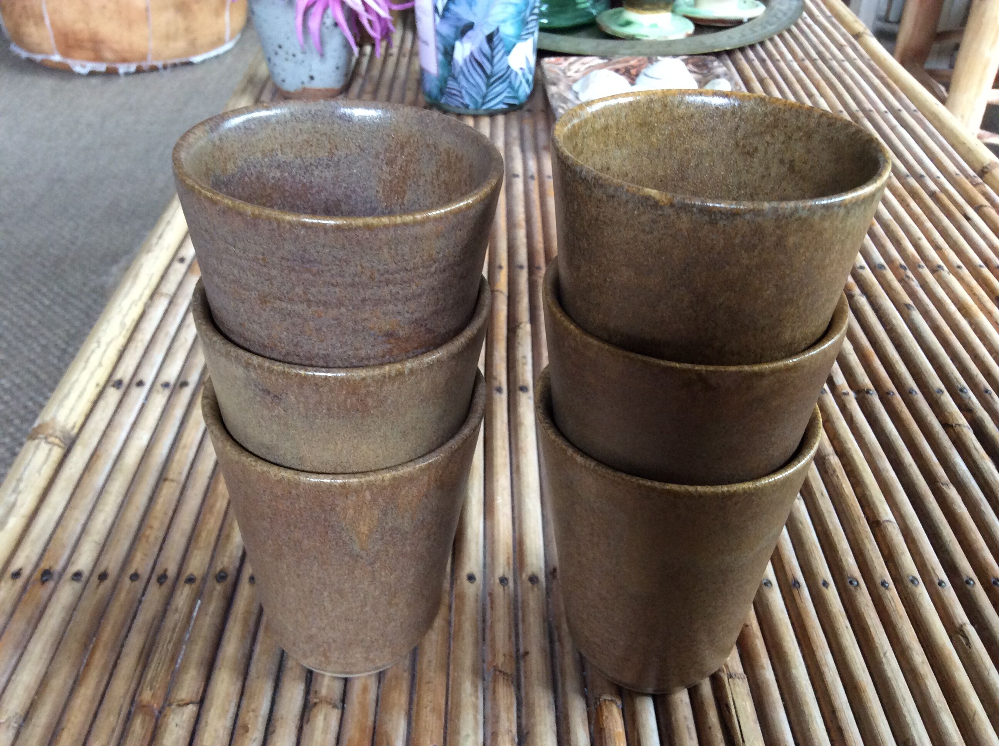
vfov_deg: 44.1
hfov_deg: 56.9
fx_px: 922
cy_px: 373
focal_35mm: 32
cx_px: 500
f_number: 2.4
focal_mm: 3.3
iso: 125
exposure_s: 1/25
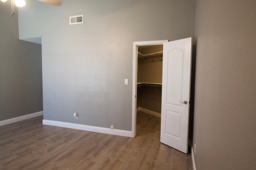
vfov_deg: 59.5
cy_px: 85
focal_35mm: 21
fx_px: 149
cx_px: 128
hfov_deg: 81.2
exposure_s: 1/60
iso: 1250
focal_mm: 14
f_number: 3.8
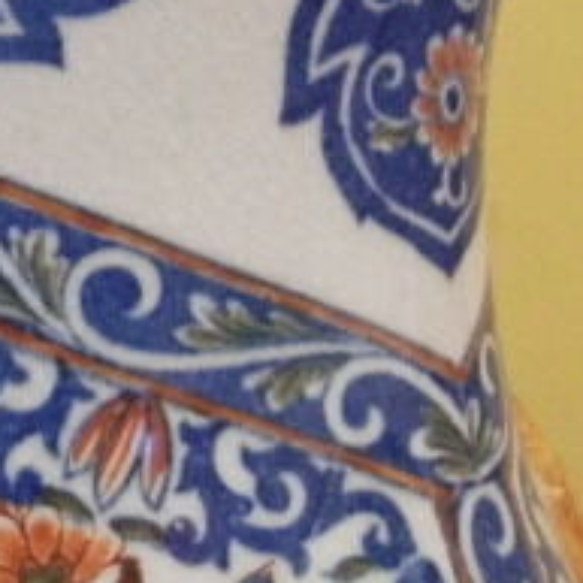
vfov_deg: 14.0
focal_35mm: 123
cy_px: 12
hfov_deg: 13.8
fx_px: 2344
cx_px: -112
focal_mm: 7.6
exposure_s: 1/8
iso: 400
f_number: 3.3
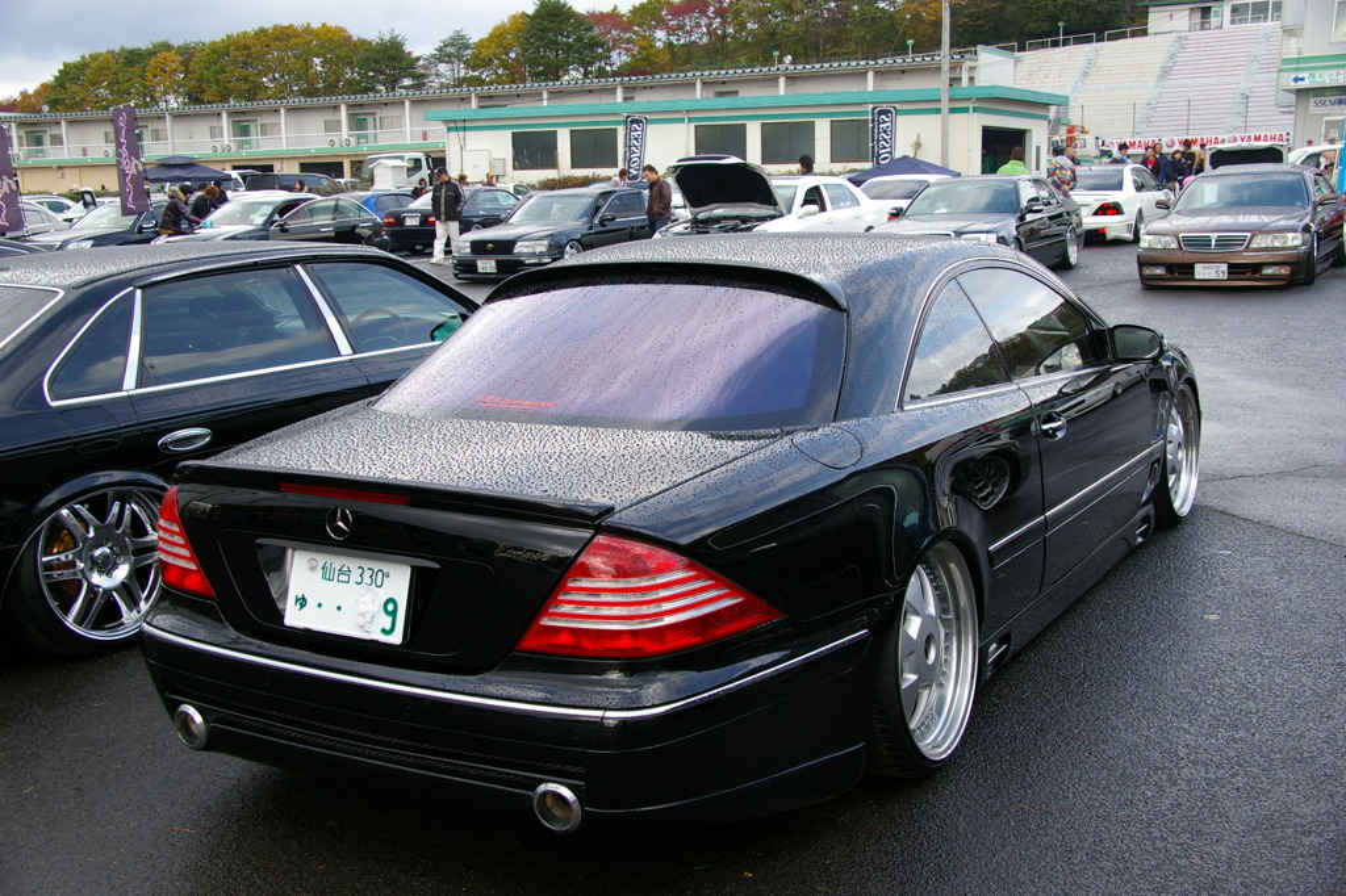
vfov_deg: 33.0
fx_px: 1514
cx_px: 673
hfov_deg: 47.9
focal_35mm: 40
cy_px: 448
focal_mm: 27
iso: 200
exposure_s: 1/180
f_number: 6.7
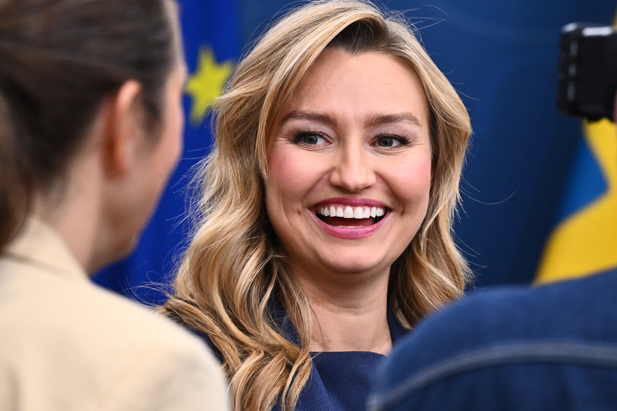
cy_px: 206
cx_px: 308
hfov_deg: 10.3
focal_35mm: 200
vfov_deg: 6.9
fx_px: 3428
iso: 2500
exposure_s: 1/400
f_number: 5.6
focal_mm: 200
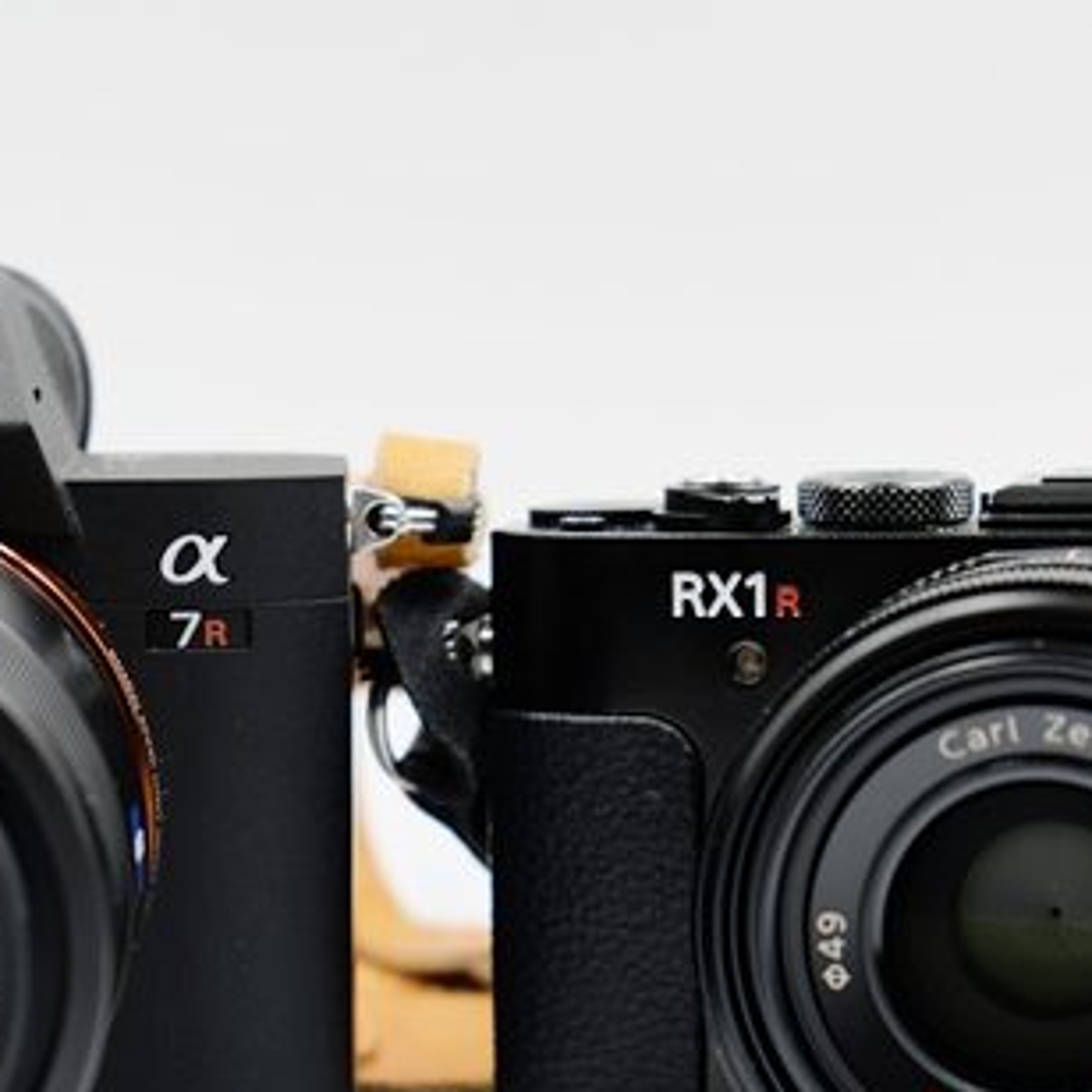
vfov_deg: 12.2
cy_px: 801
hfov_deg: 12.2
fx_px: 5104
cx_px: 369
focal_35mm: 143
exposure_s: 1/125
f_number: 4
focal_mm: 46.3
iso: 400
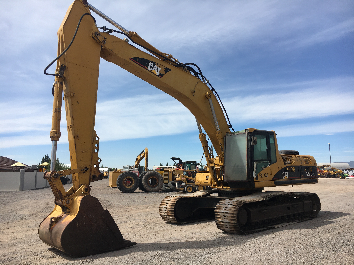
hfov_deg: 61.7
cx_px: 177
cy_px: 132
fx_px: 297
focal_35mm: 29
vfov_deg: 48.2
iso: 25
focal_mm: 4.15
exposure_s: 1/1876
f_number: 2.2
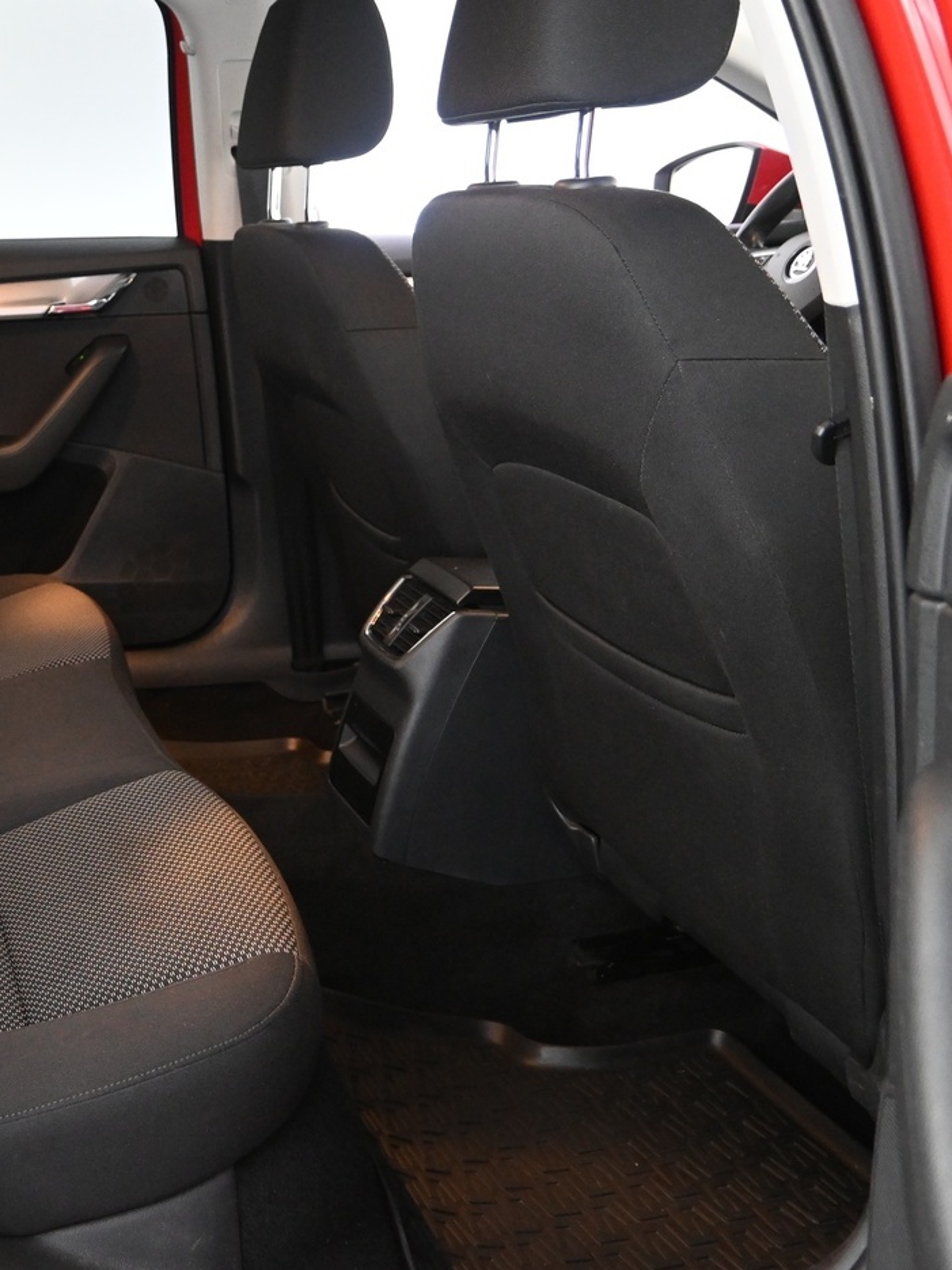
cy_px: 539
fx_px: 1467
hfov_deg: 32.2
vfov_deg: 46.7
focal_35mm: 40
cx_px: -65
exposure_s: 1/20
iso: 2500
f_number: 3.5
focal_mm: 16
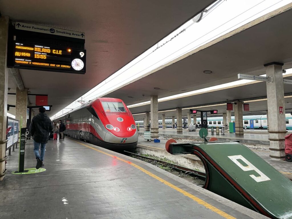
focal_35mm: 26
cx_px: 146
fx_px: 219
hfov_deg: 67.3
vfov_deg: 53.1
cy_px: 110
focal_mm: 4.2
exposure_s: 1/67
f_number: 1.6
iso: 125
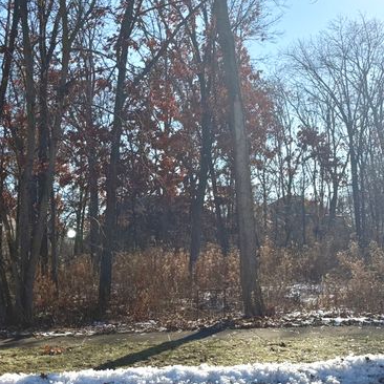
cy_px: 193
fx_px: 364
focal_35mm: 29
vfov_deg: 55.6
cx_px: 261
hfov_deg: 54.3
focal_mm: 6.76
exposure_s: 1/6711
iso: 125
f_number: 1.78
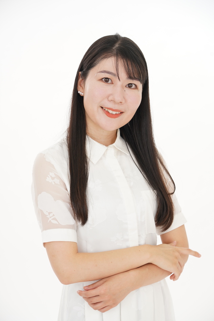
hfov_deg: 15.2
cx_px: 107
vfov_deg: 22.6
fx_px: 802
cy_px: 160
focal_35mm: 90
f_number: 5.6
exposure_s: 1/200
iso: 500
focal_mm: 90
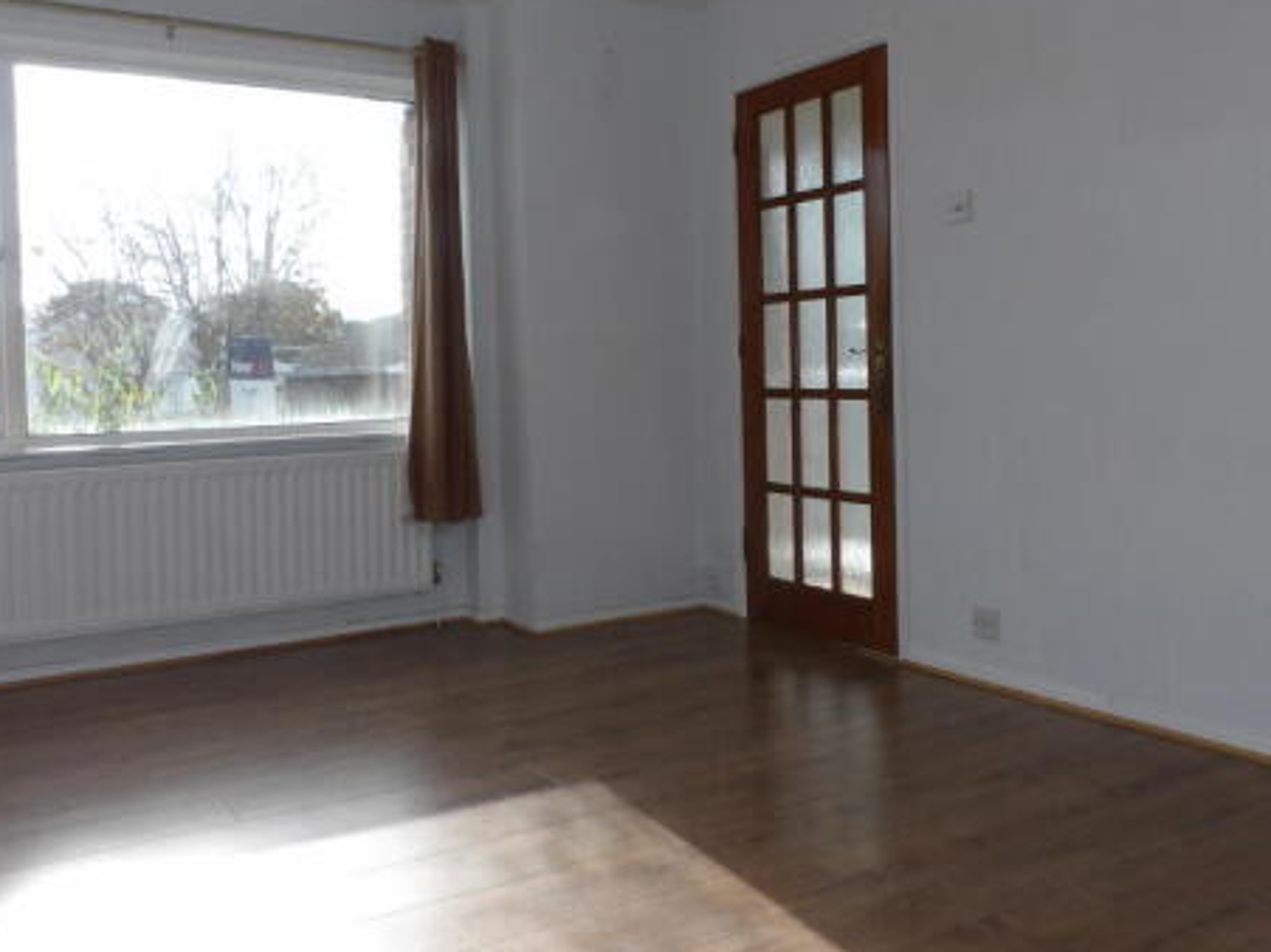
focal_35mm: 31
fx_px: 1138
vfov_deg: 45.2
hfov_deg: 58.2
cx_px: 559
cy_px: 376
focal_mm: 4.3
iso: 100
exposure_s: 1/249
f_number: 4.1
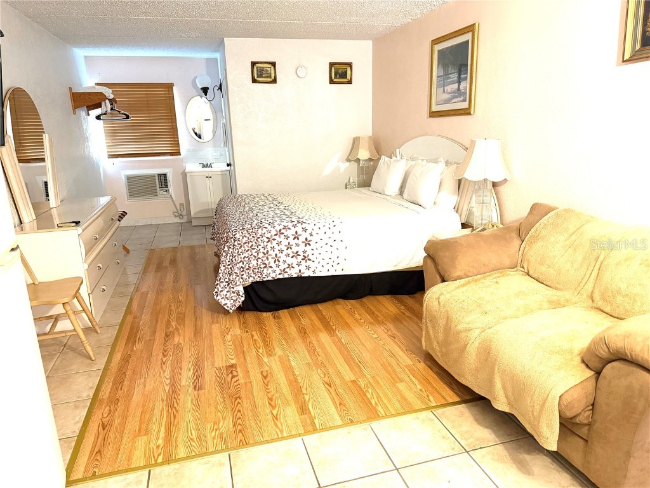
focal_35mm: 24
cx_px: 325
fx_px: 451
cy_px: 244
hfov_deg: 71.6
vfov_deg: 56.8
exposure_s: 1/60
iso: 800
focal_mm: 6.76
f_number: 1.78
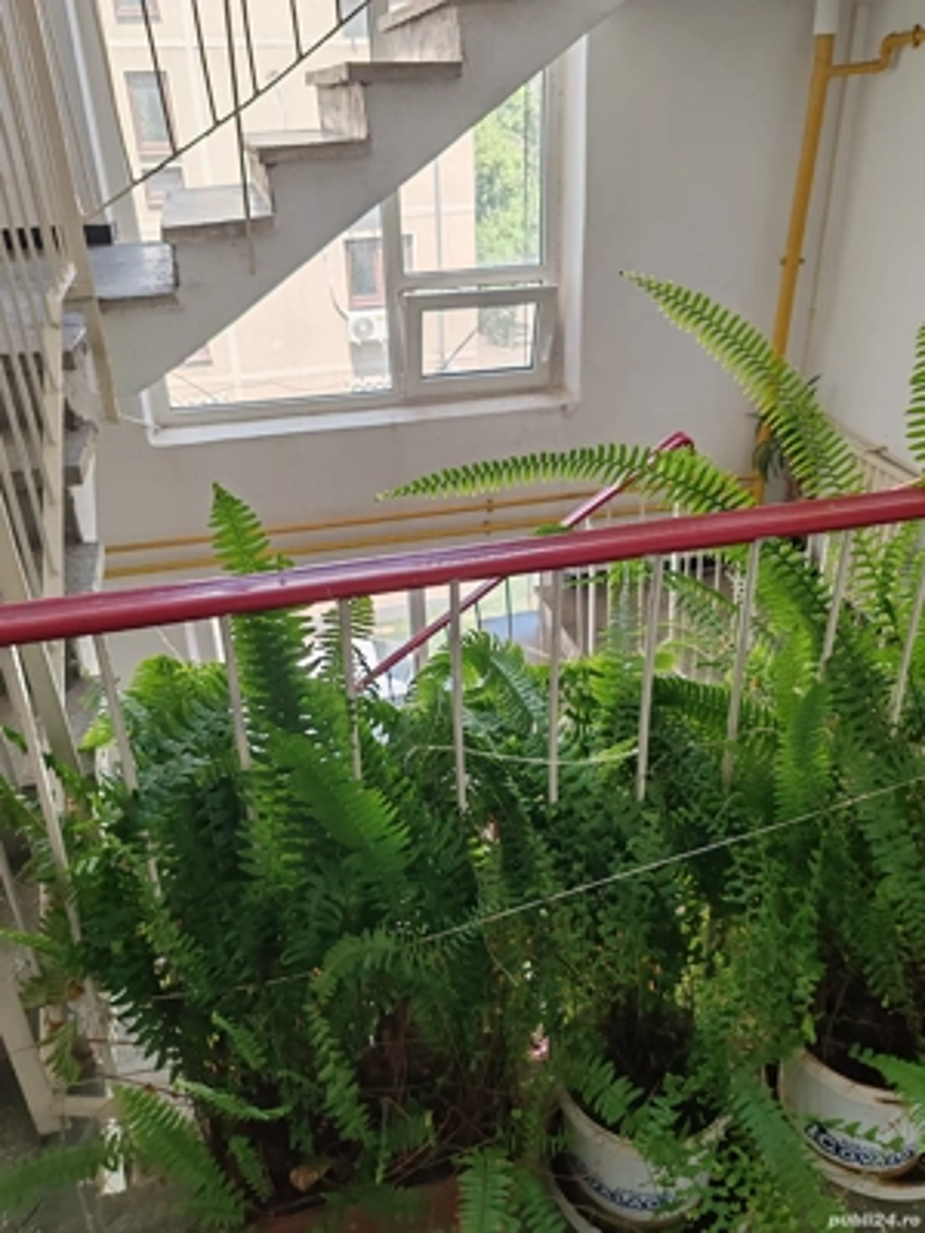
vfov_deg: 65.3
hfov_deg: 51.4
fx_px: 962
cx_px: 462
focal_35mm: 27
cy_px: 616
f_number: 1.9
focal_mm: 6.12
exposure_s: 1/100
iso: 100
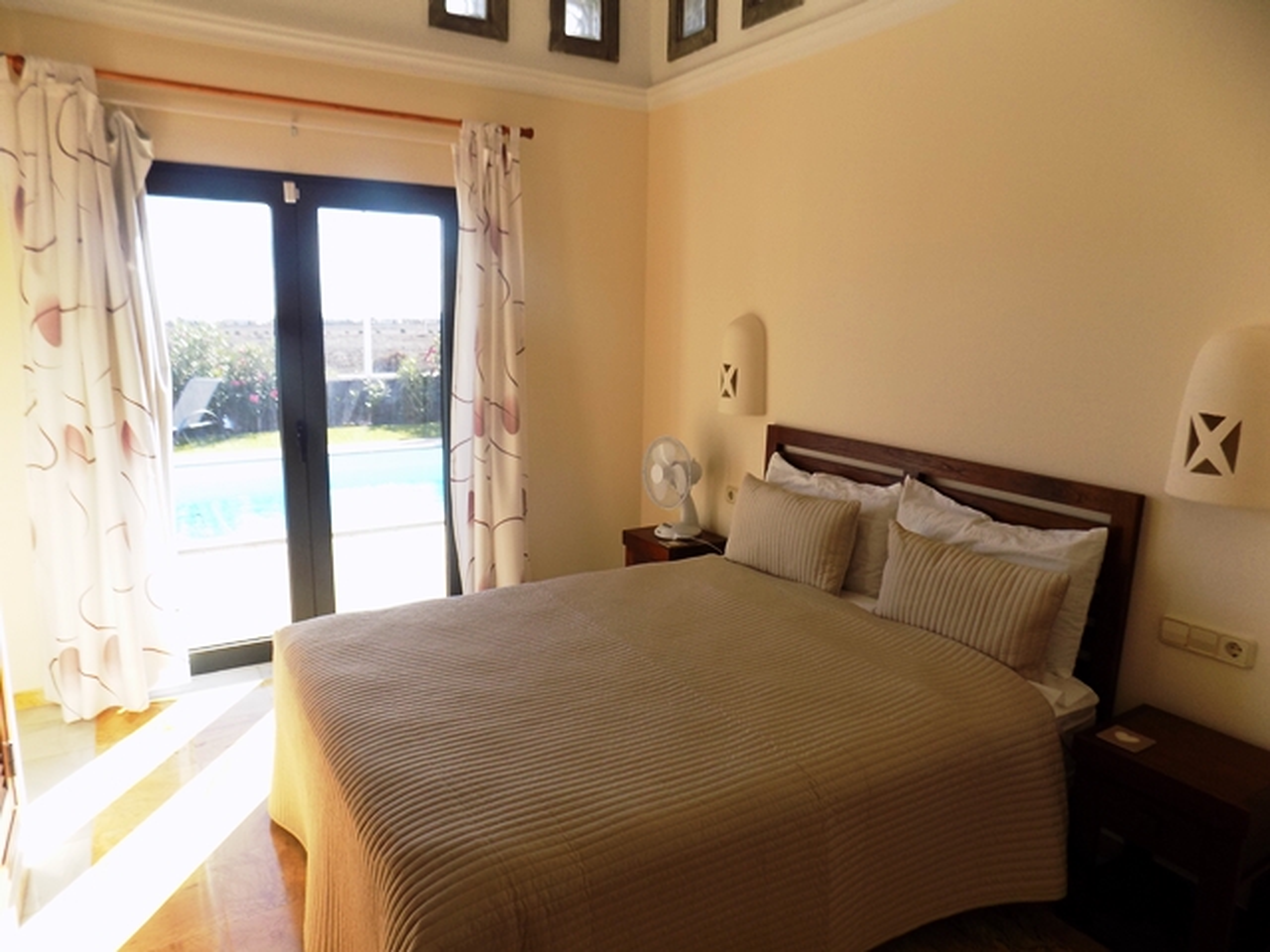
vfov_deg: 58.9
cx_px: 635
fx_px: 844
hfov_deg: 73.9
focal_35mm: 23
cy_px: 476
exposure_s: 1/200
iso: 80
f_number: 3.1
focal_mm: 4
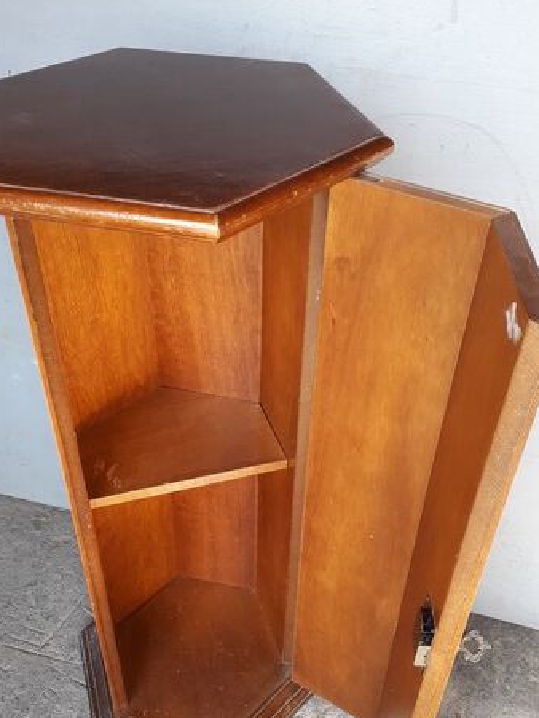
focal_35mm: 36
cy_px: 434
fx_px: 747
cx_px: 262
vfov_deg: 51.0
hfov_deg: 39.7
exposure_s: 1/100
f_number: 1.9
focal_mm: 3.6
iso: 64
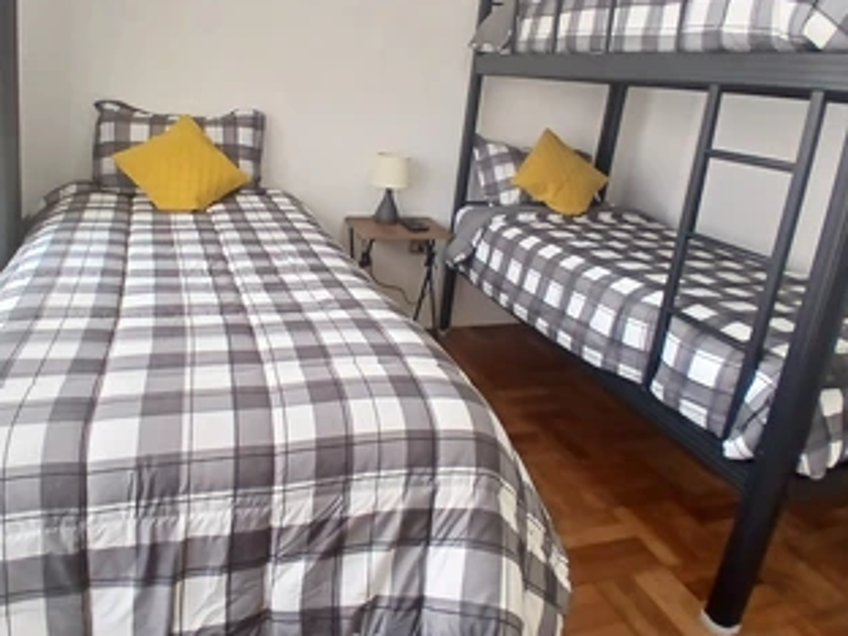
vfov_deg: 56.4
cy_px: 258
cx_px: 364
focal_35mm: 24
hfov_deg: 71.2
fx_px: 588
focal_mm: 1.4
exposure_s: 1/50
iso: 100
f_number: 2.2
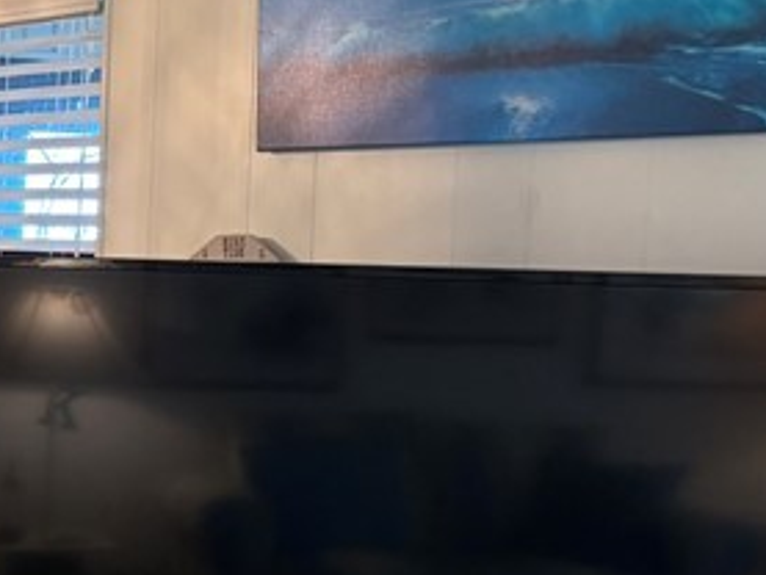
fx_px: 2125
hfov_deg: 18.1
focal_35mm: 96
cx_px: -393
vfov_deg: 15.4
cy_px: 362
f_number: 1.6
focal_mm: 5.96
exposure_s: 1/60
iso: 160
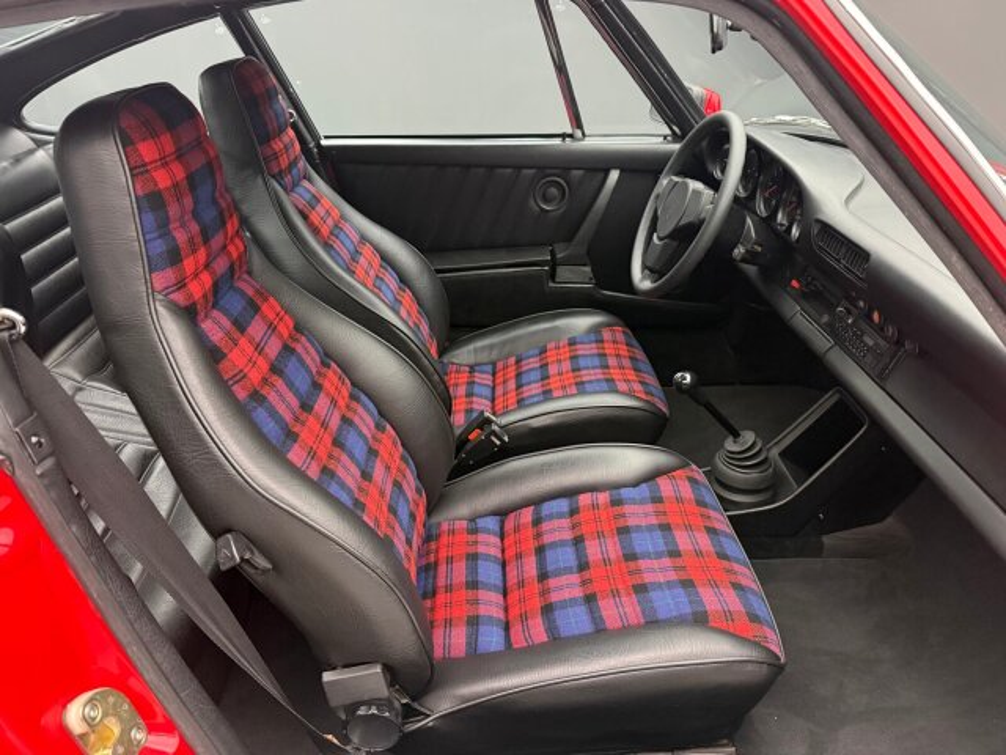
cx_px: 503
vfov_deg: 56.8
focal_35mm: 24
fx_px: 697
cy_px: 378
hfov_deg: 71.6
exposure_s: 1/33
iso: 640
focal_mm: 6.76
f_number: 1.78
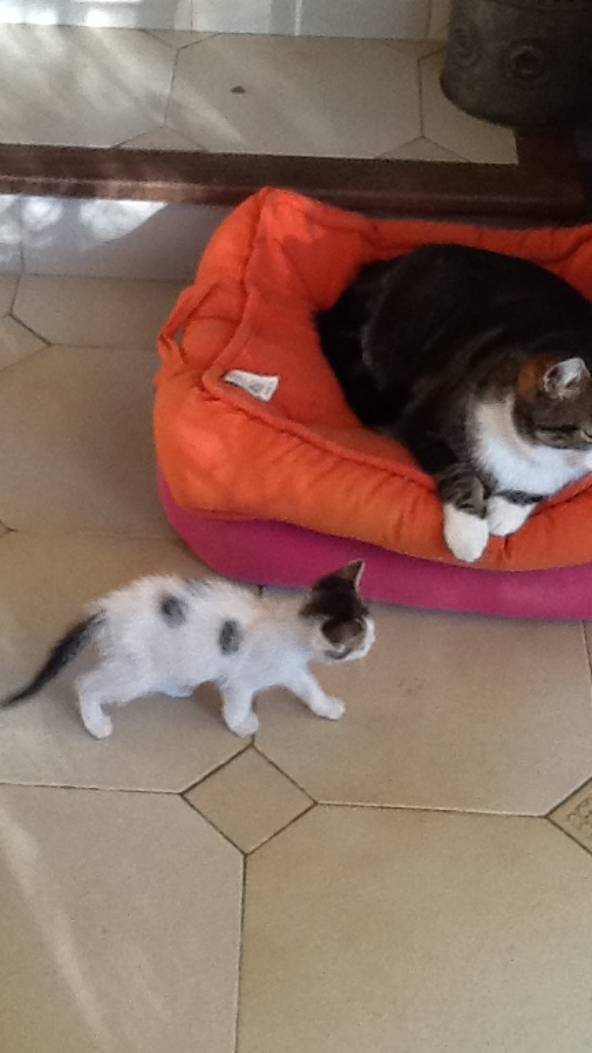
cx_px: 220
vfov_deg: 34.8
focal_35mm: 60
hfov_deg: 20.0
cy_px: 450
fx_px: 1676
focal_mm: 2.03
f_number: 2.4
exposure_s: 1/30
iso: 80
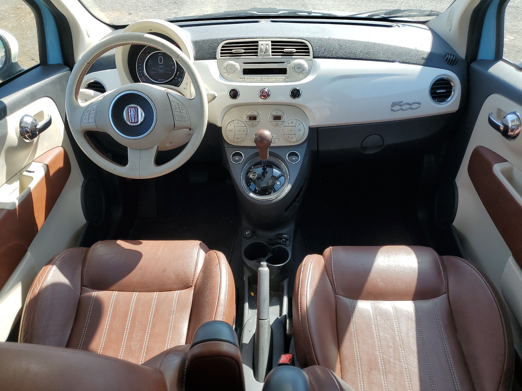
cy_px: 196
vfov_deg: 53.1
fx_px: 392
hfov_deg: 67.3
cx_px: 261
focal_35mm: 26
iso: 50
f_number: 1.5
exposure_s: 1/667
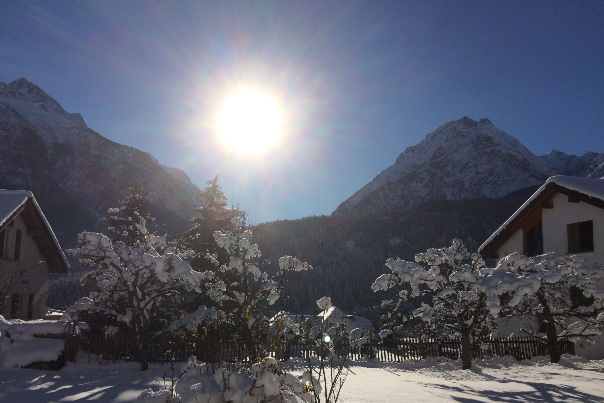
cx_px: 298
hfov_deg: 60.3
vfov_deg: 42.2
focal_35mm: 31
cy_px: 227
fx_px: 520
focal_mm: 4.15
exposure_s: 1/8264
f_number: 2.2
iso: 32
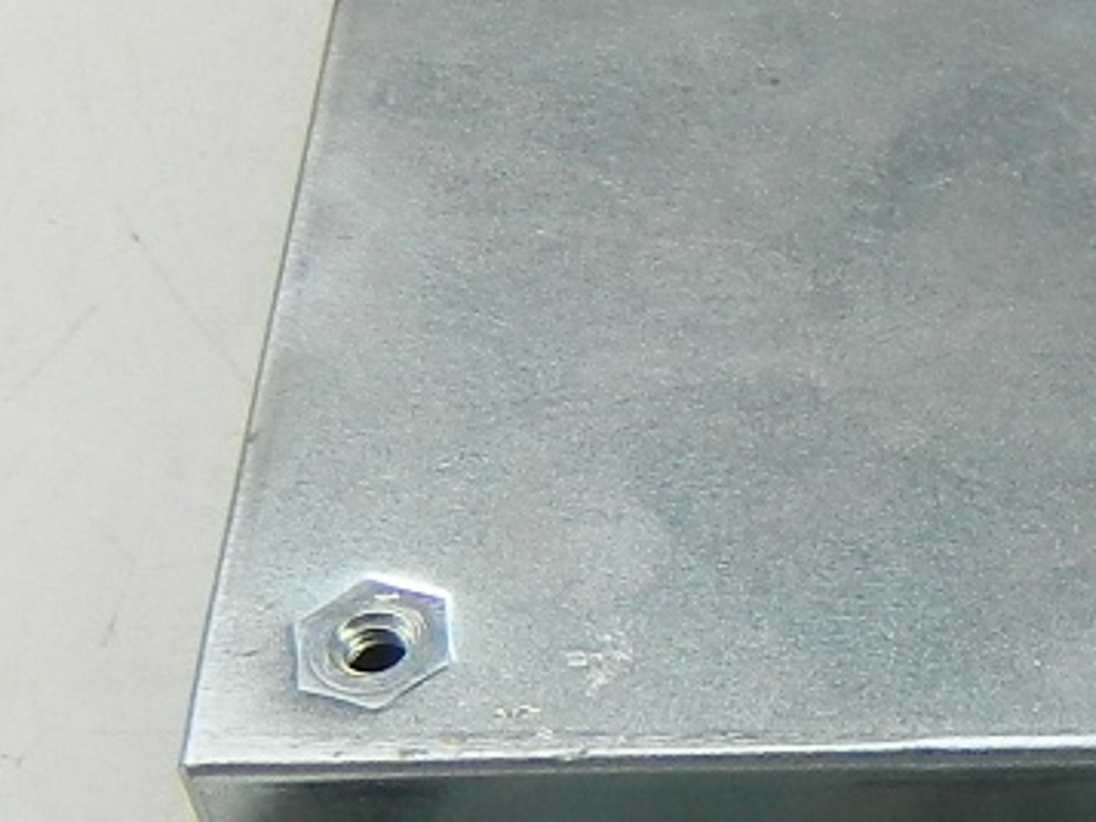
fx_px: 7443
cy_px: 748
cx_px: 2640
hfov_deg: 7.8
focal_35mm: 235
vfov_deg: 6.3
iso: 80
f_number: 3.5
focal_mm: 7.3
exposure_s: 1/50
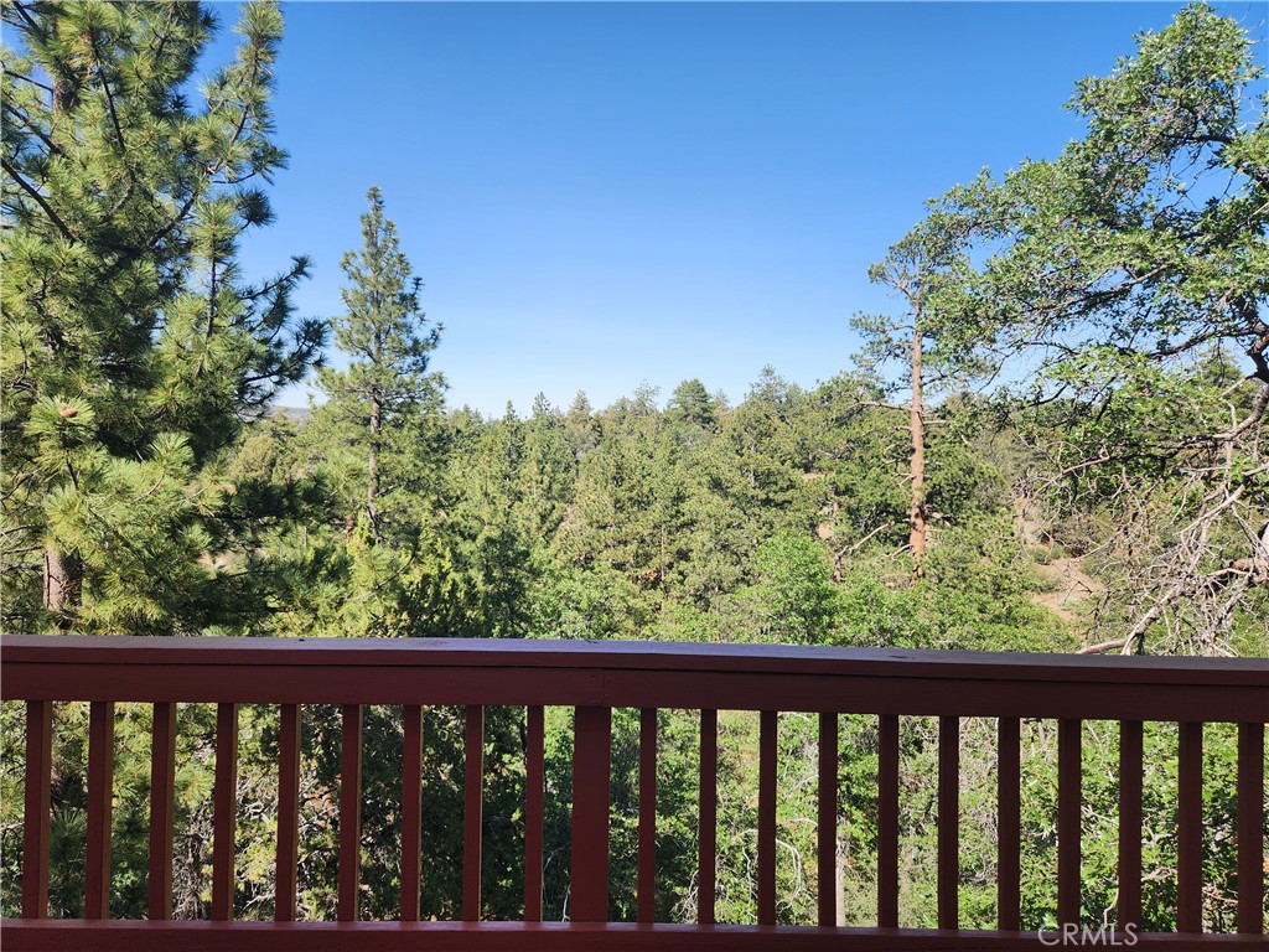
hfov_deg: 73.9
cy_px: 476
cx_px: 634
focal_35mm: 23
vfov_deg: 58.9
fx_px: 843
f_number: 1.8
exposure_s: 1/885
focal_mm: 5.4
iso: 20
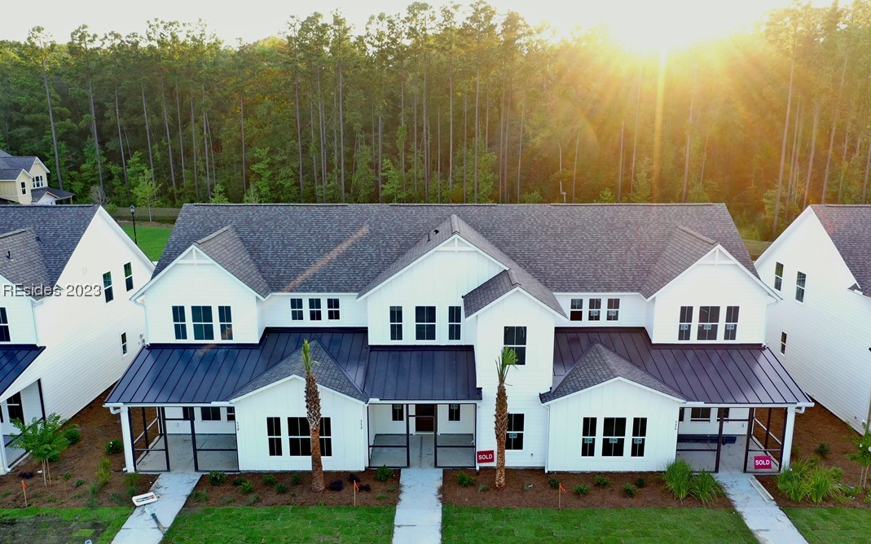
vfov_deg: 43.1
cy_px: 289
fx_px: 688
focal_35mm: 29
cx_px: 440
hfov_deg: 64.6
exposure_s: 1/60
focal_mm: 10.26
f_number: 3.2
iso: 100
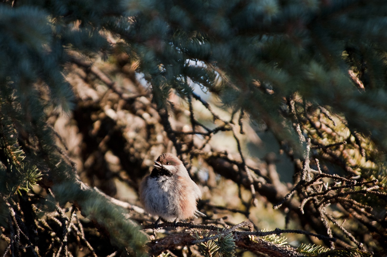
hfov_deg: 3.4
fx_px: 6442
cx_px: 194
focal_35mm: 600
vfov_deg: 2.3
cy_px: 128
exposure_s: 1/500
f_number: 5.6
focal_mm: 400
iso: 640
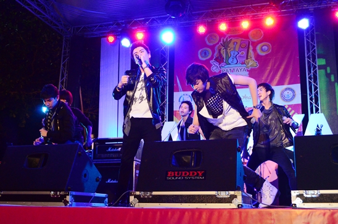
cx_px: 169
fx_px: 422
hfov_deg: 43.7
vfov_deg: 29.7
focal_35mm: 45
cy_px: 112
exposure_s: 1/200
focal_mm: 30
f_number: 6.3
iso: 4000
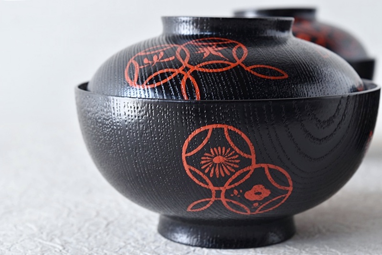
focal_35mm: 75
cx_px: 191
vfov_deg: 18.2
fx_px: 796
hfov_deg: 27.0
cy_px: 128
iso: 200
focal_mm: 50
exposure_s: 1/1.3
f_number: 9
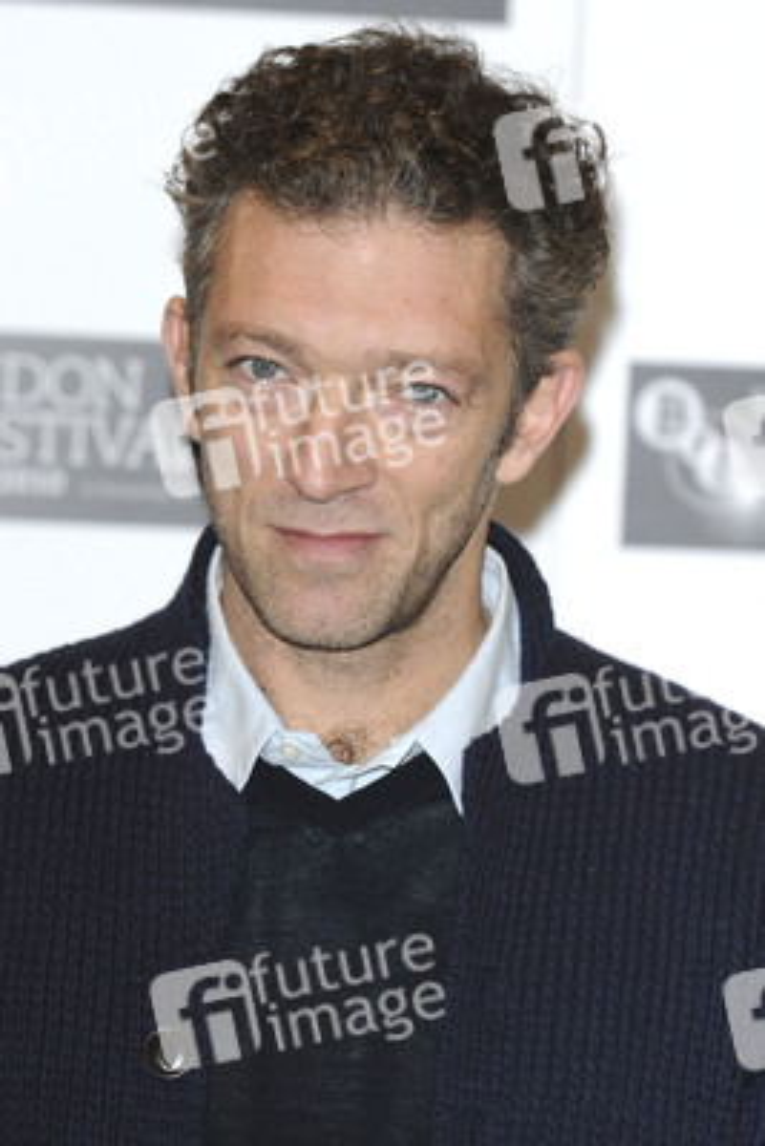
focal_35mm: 218
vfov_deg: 9.5
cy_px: 573
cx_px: 382
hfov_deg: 6.3
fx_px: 6926
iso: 640
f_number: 4.5
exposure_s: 1/160
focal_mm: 145
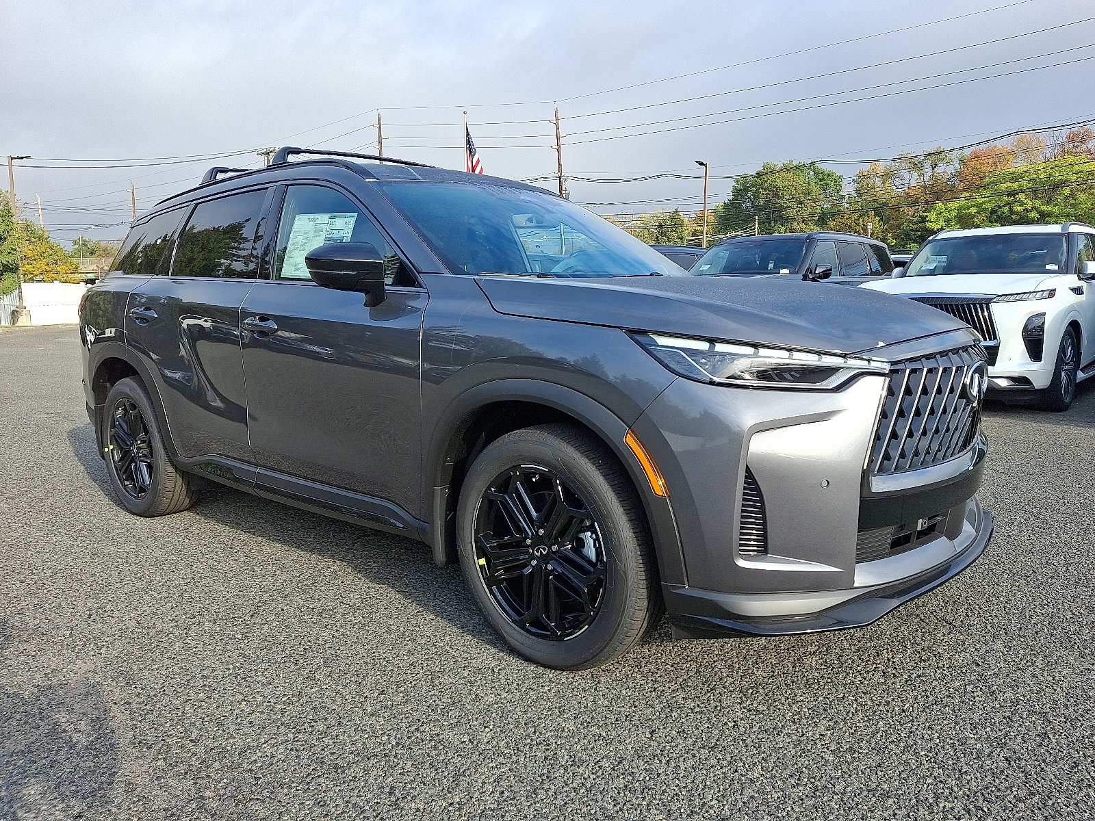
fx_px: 791
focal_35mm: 25
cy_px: 410
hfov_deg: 69.4
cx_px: 548
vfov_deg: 54.9
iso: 25
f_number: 1.8
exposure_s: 1/714
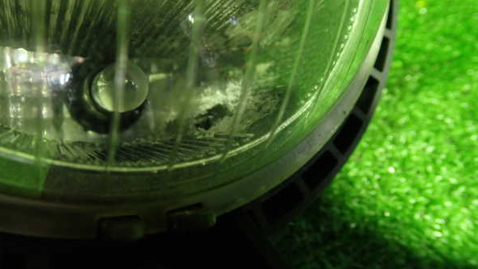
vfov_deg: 35.5
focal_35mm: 33
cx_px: 237
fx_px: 418
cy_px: 113
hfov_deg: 59.5
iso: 500
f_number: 2.3
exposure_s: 1/30
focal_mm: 5.4
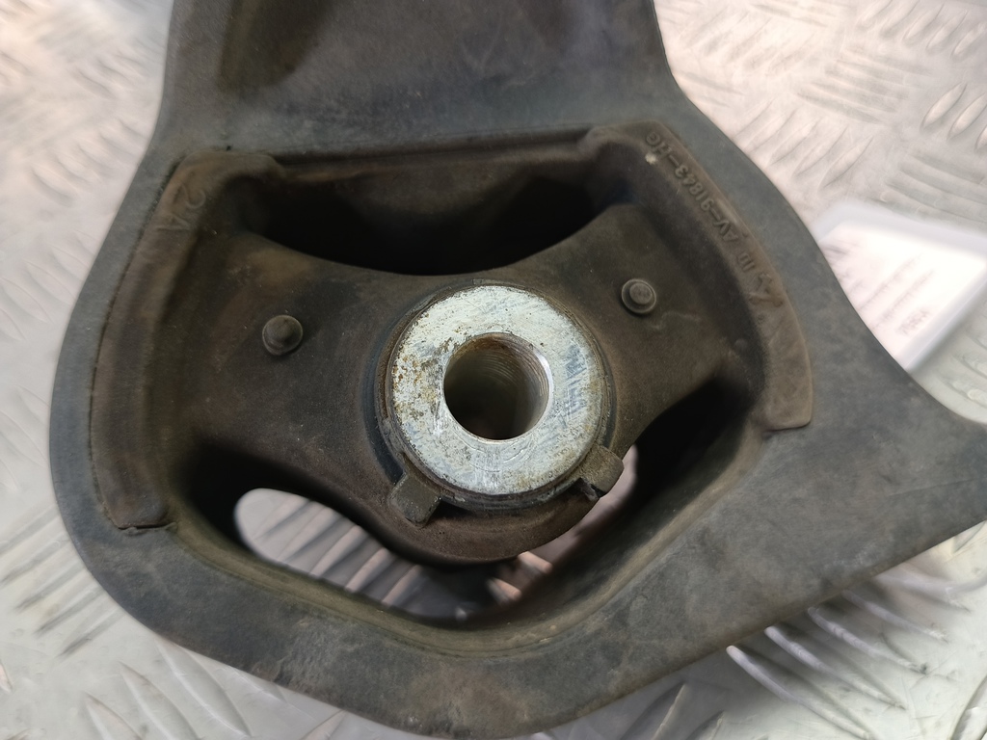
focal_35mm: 27
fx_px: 770
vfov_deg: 51.4
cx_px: 494
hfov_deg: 65.3
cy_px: 370
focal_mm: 4.11
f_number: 1.6
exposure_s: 1/50
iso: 202
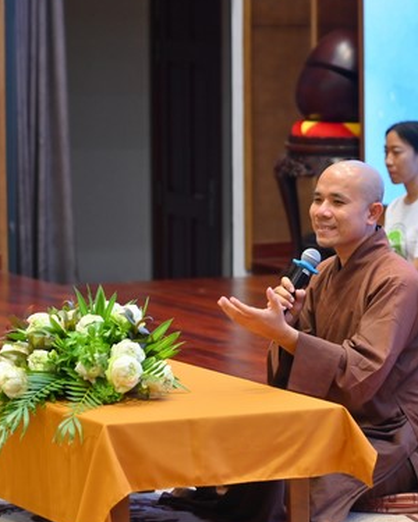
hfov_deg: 7.9
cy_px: 237
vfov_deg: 9.9
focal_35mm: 195
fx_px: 3015
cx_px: 358
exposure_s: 1/100
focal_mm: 120
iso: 1250
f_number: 4.5
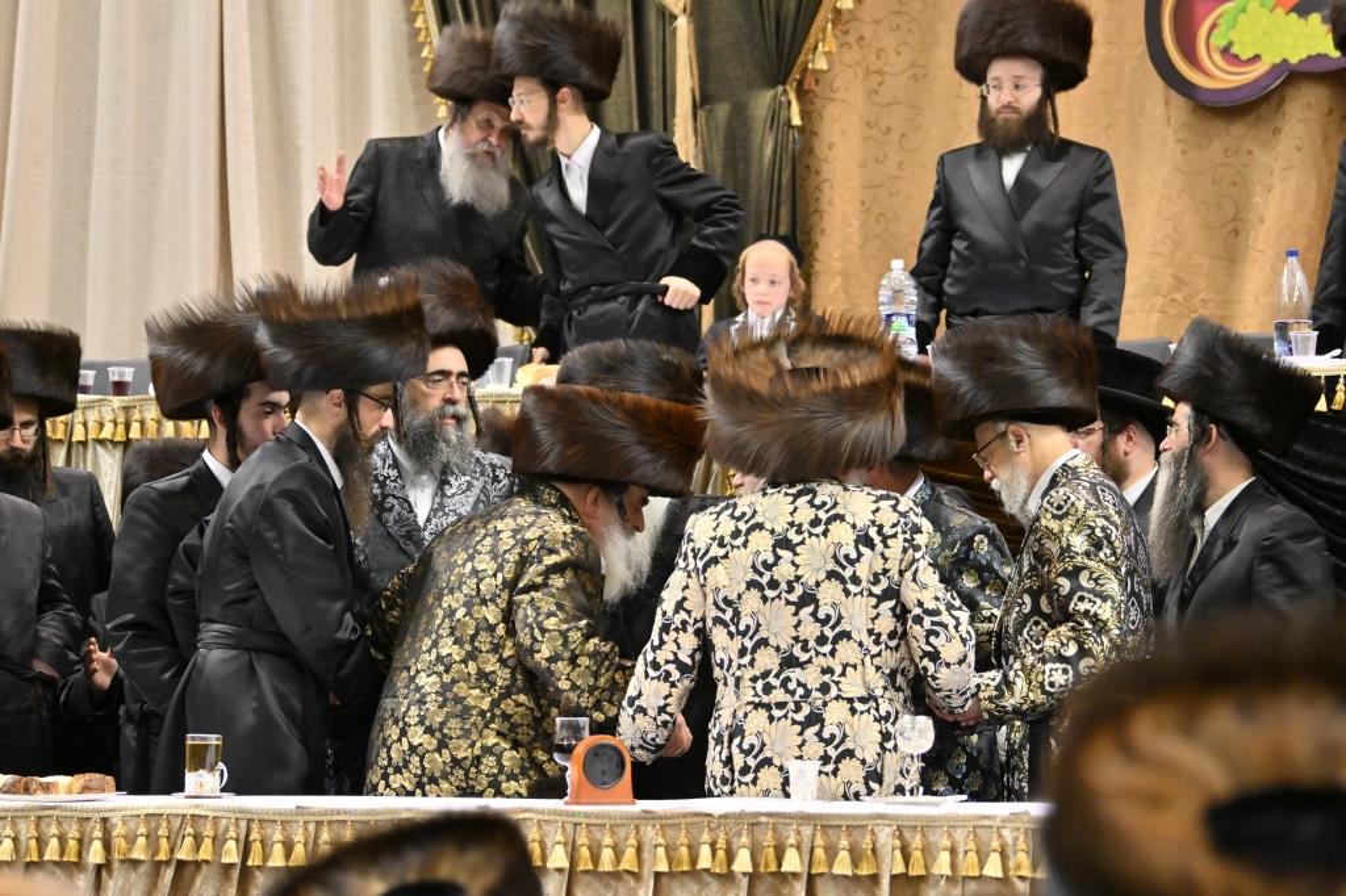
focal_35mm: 127
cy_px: 448
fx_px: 4747
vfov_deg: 10.8
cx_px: 673
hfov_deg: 16.1
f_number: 2.8
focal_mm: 85
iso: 1000
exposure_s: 1/200
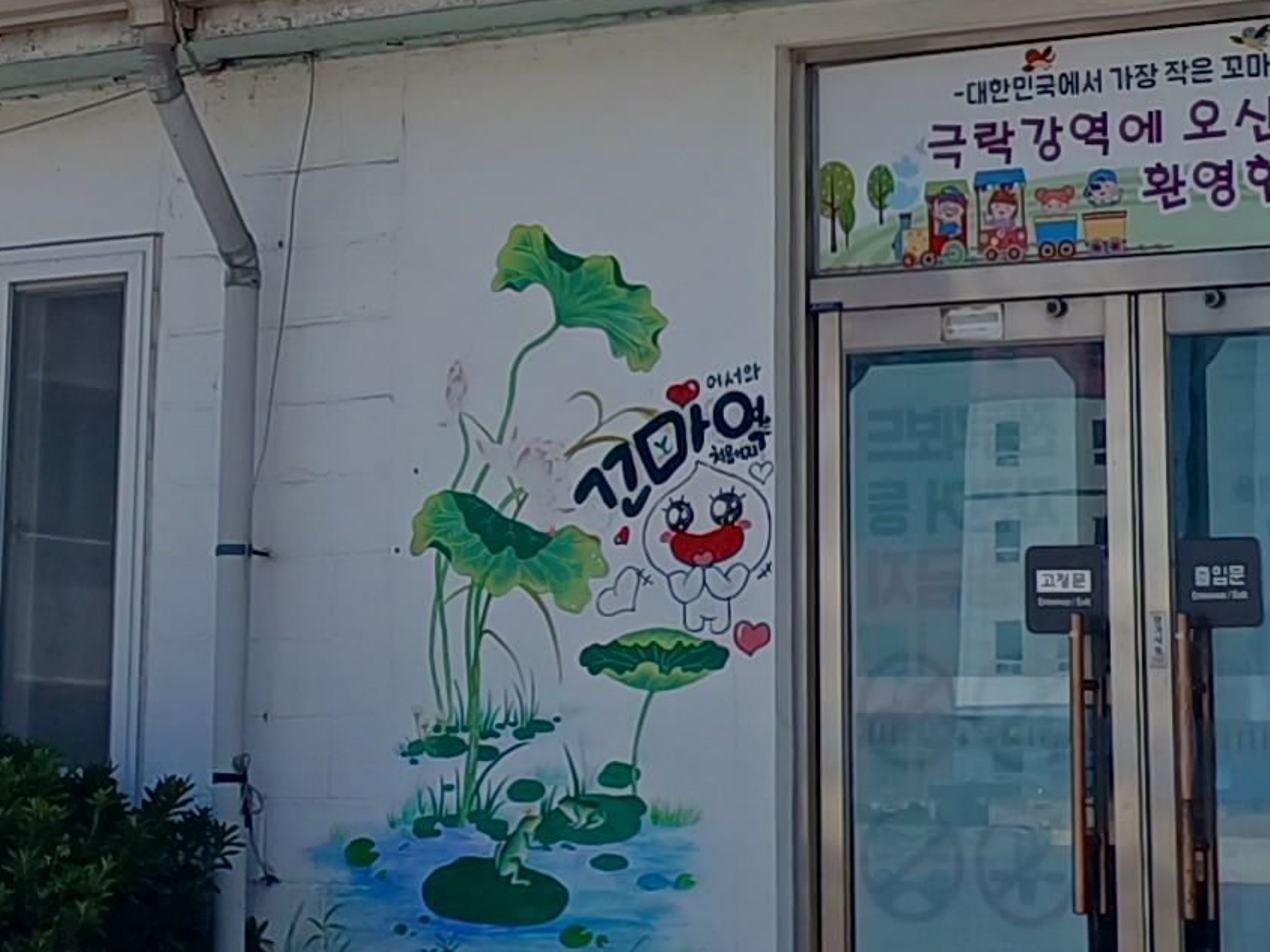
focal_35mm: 109
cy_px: 21
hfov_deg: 18.0
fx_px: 3999
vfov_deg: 13.4
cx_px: 399
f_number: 1.8
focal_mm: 5.06
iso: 20
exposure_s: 1/1015
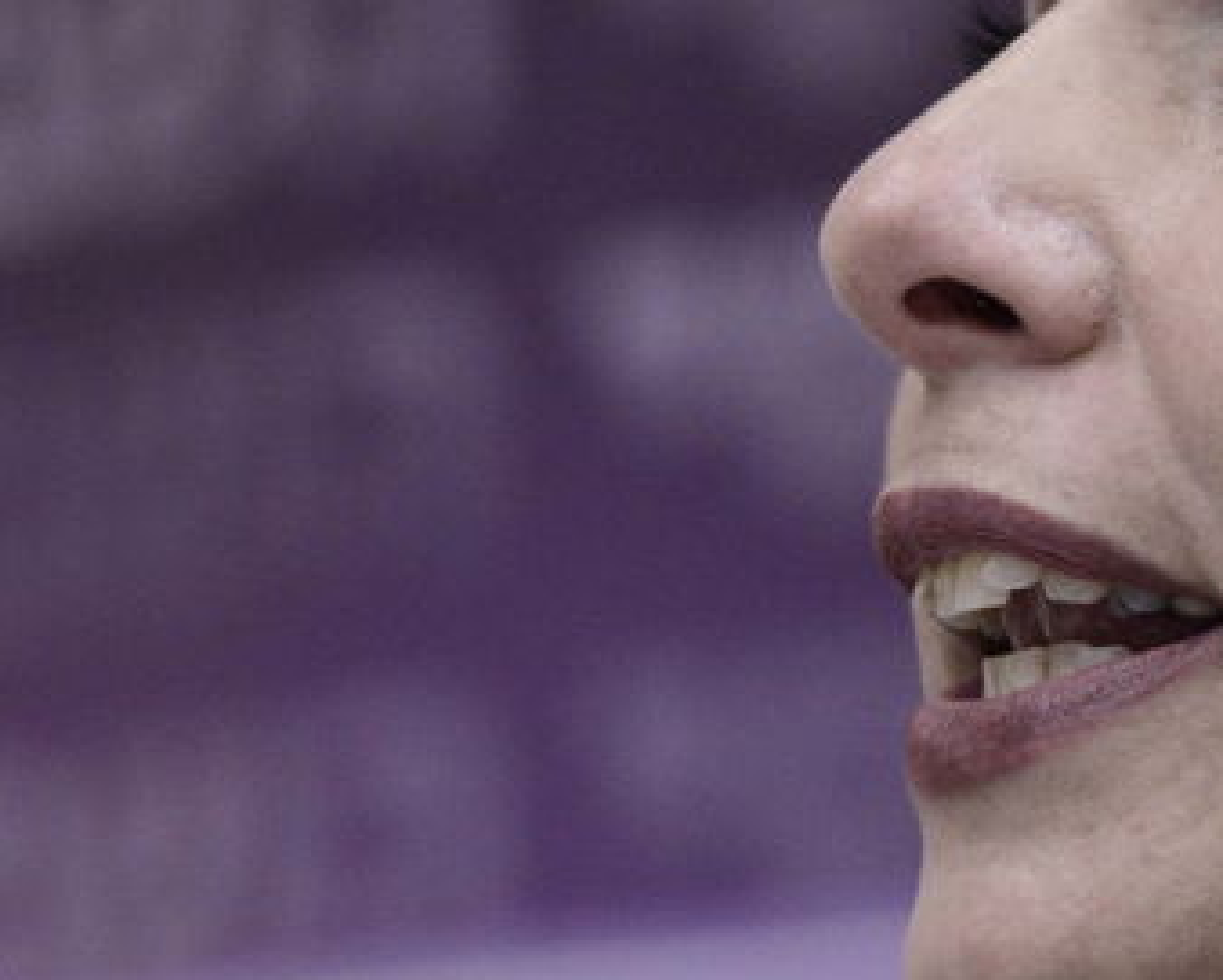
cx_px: 1310
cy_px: 618
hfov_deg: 4.1
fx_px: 16882
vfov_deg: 3.3
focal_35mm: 466
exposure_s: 1/160
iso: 3200
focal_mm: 120
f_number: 3.2
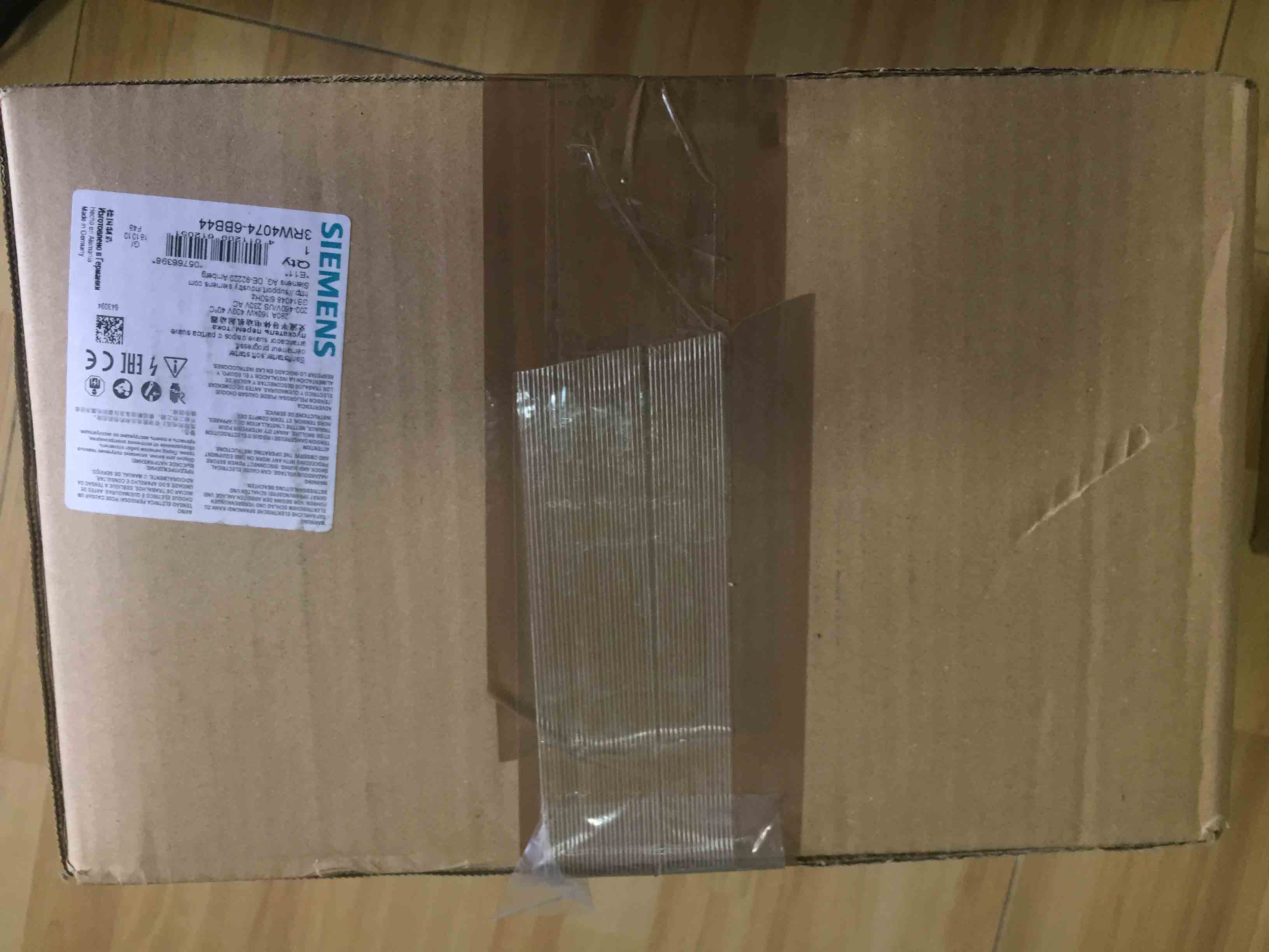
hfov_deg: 61.7
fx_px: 1063
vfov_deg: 48.2
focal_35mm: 29
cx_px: 634
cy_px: 476
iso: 100
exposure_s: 1/33
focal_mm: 4.15
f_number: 2.2
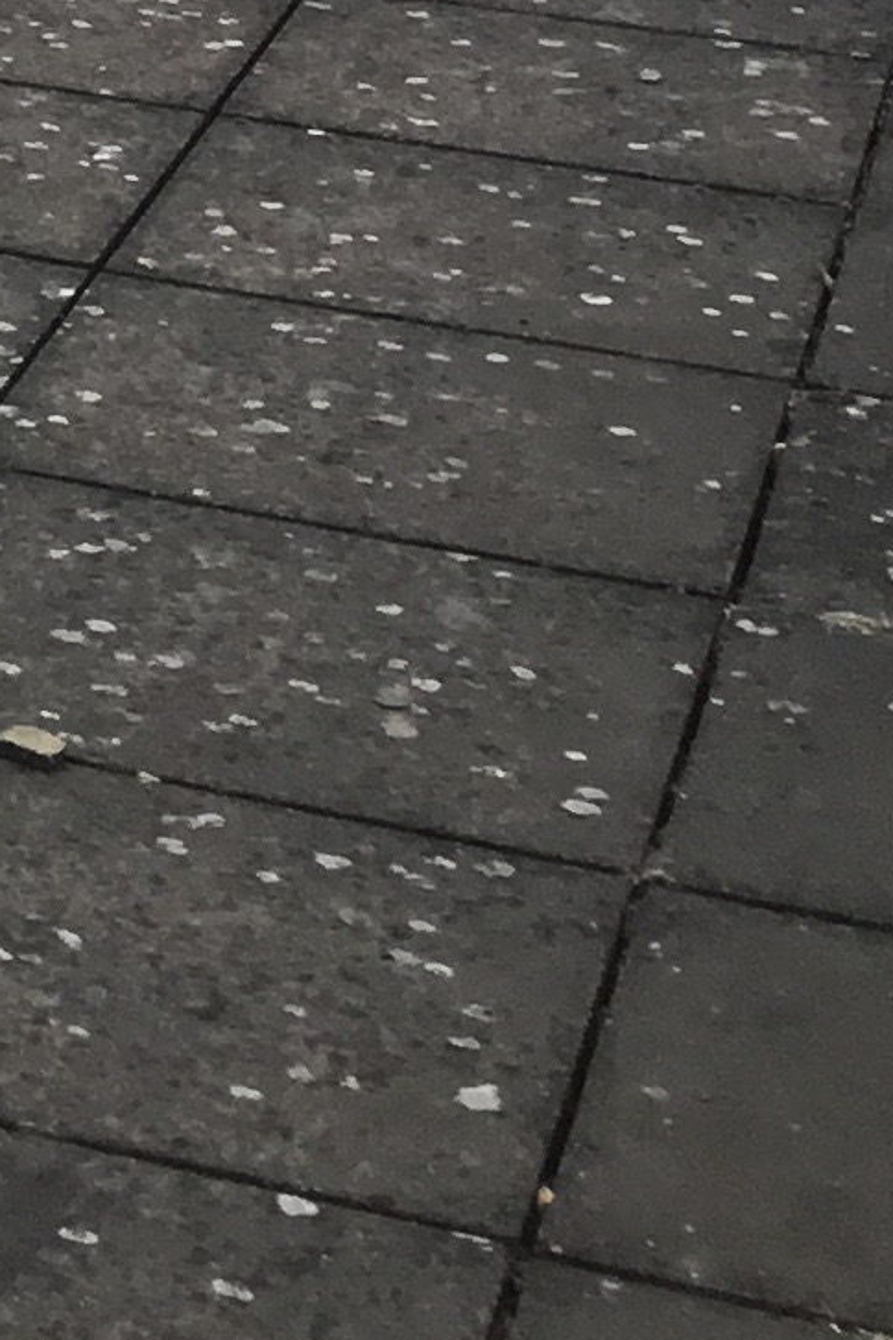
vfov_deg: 13.5
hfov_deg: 8.4
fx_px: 5395
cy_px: -508
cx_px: -1470
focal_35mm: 145
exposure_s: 1/243
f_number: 2.4
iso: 25
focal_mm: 3.3
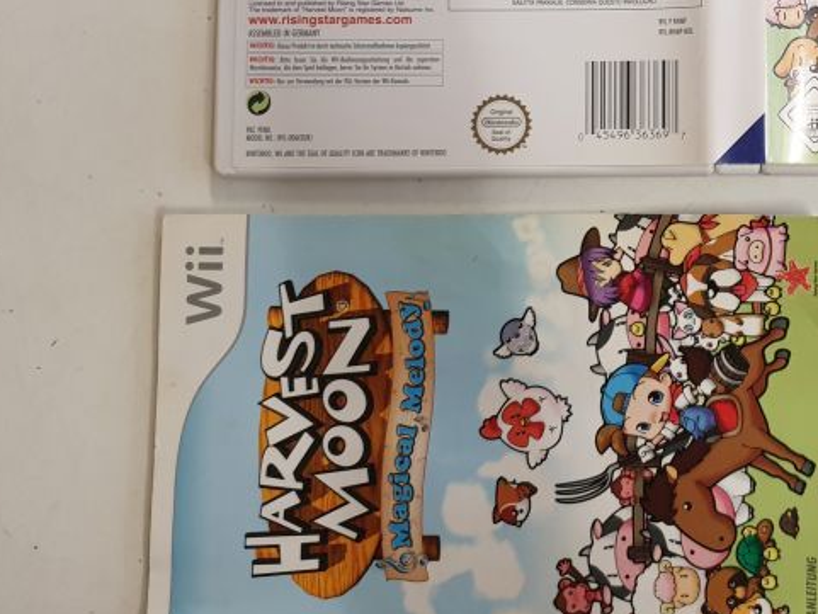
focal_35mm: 54
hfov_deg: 33.6
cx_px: 743
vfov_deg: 26.4
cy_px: 90
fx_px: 1276
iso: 160
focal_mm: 4.3
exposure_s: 1/50
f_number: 1.5
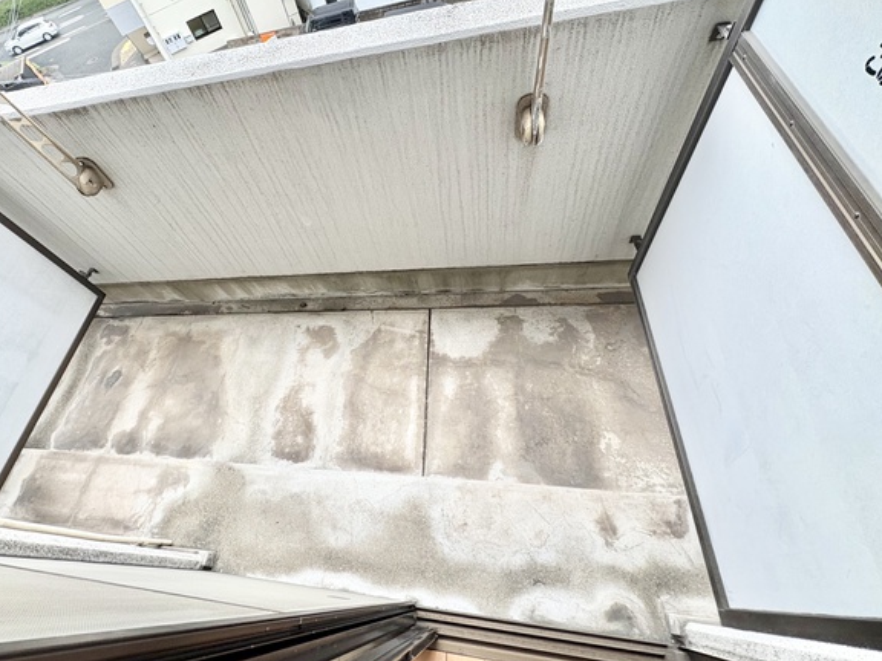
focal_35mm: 17
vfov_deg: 74.5
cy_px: 295
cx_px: 371
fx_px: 433
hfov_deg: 90.3
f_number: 2.2
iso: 160
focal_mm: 2.22
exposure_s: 1/99
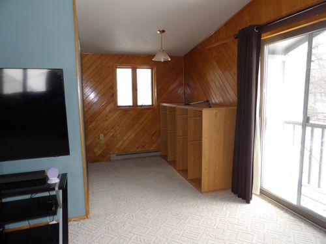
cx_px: 163
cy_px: 122
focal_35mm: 24
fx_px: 226
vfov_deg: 56.8
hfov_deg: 71.6
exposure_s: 1/33
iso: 141
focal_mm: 4.3
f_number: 2.8
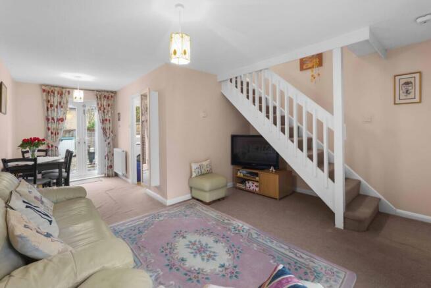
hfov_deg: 96.7
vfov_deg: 73.8
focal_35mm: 16
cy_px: 144
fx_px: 192
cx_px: 216
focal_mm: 16
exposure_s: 6
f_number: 8
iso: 320
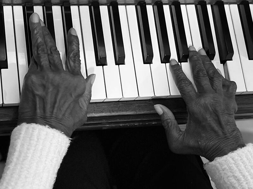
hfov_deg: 67.3
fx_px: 190
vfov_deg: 53.1
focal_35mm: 26
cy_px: 94
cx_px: 126
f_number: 1.6
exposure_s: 1/60
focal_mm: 5.1
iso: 250
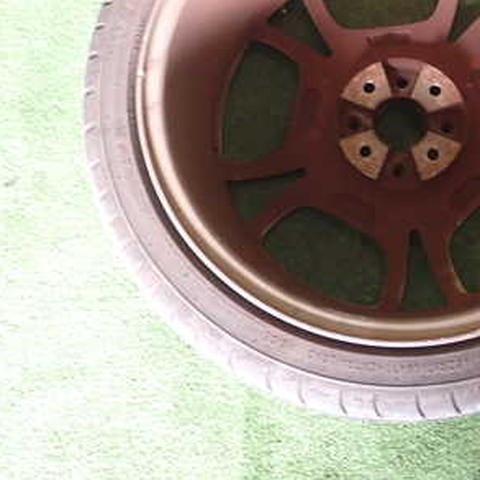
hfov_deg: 28.7
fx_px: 910
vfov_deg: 29.2
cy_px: 129
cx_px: 408
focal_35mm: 58
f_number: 2.4
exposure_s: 1/30
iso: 200
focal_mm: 5.79
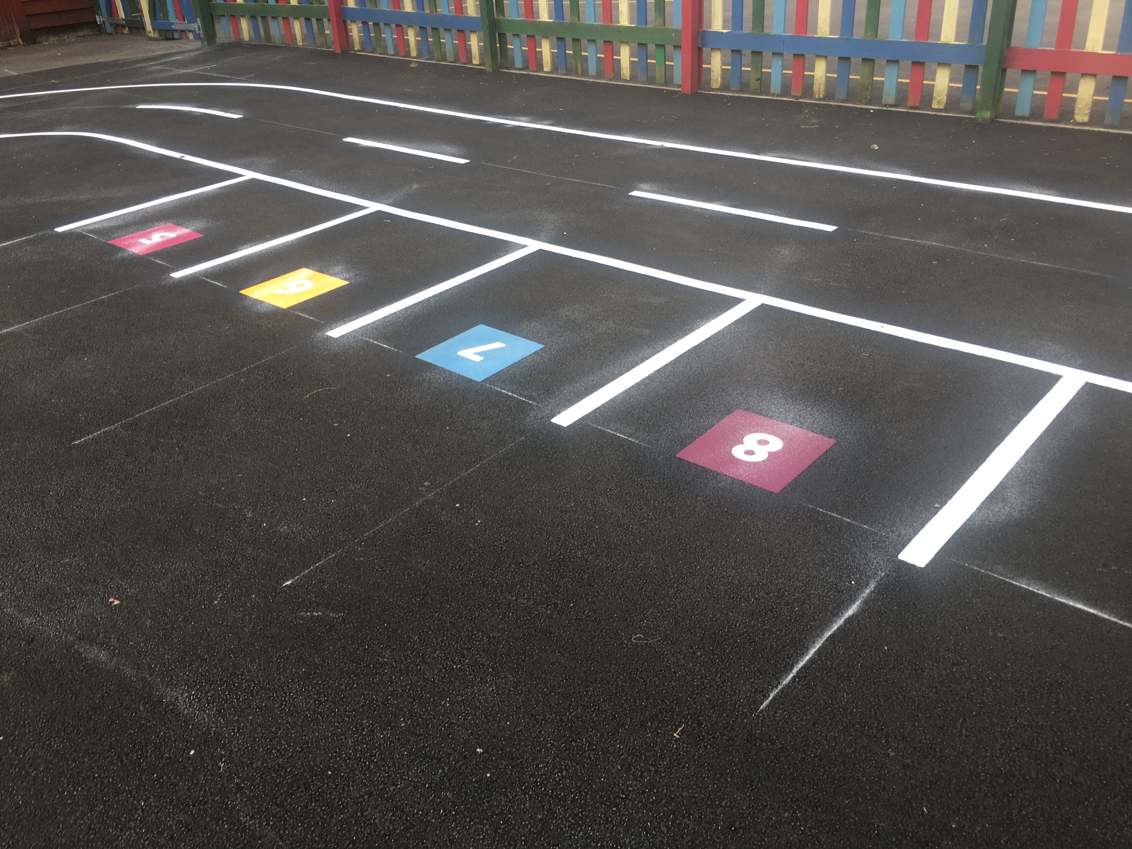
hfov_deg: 61.7
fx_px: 948
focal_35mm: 29
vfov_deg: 48.2
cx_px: 566
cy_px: 424
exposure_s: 1/133
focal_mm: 4.15
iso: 25
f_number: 2.2
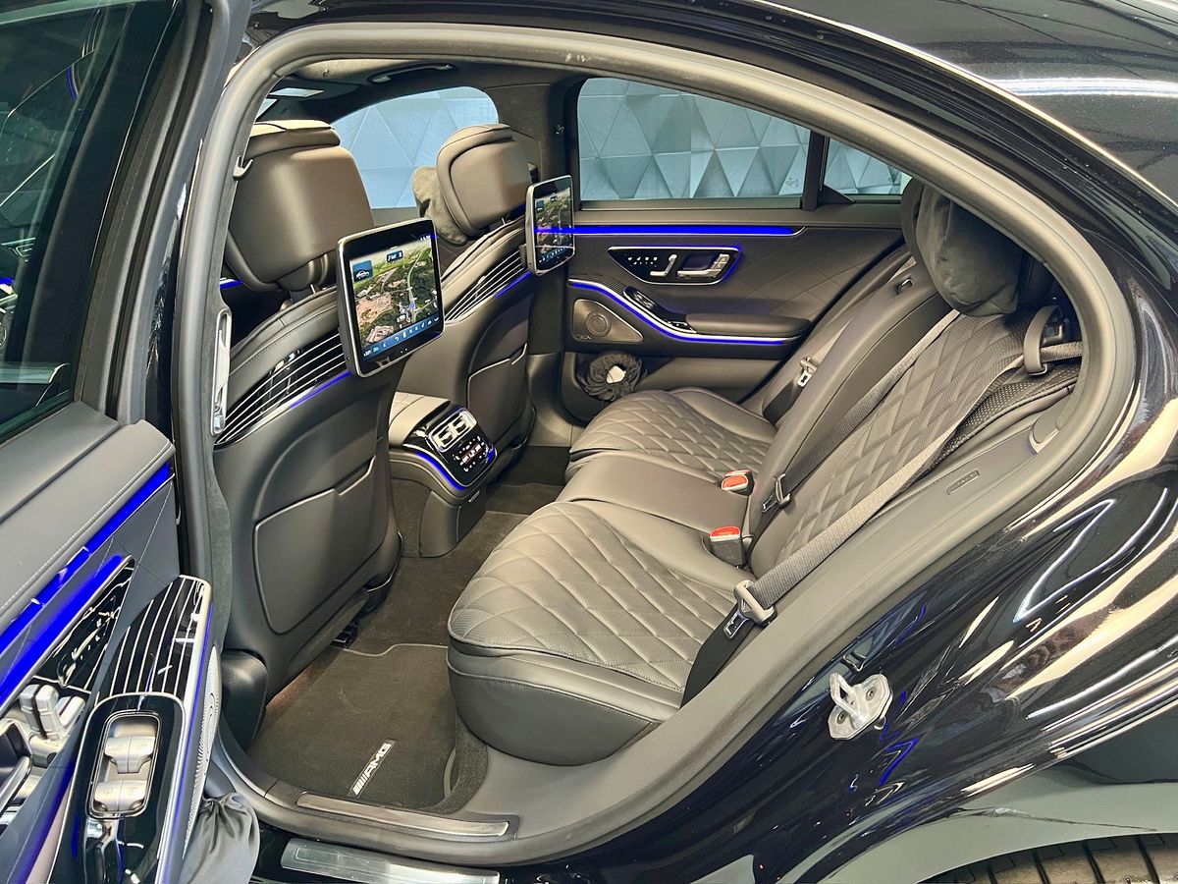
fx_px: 885
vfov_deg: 53.1
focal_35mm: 26
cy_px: 442
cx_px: 589
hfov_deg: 67.3
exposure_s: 1/60
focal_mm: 5.7
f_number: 1.5
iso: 500
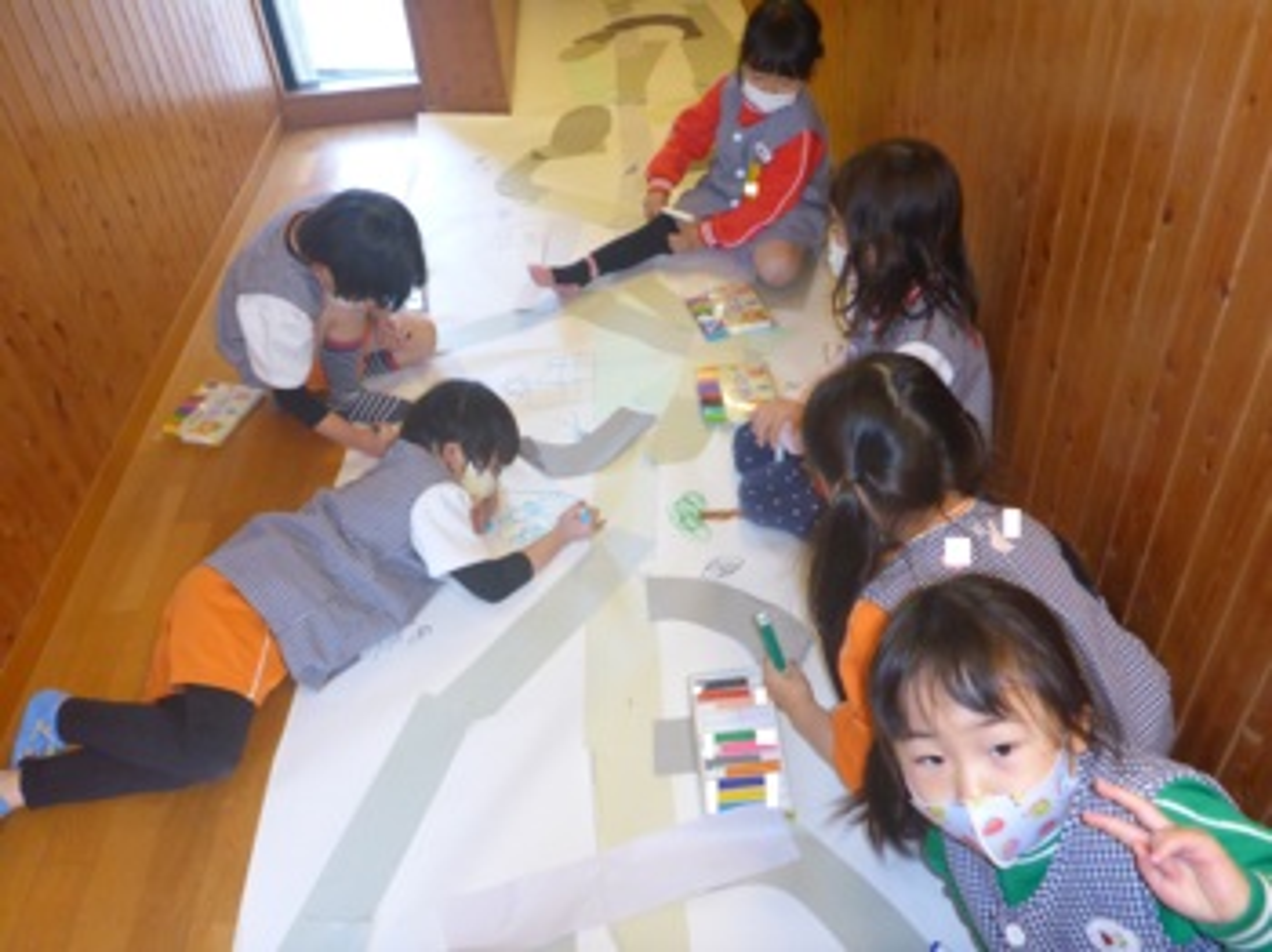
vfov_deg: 49.7
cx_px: 636
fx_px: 1028
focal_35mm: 28
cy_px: 476
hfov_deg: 63.5
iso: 500
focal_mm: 4.9
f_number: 3.3
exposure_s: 1/60
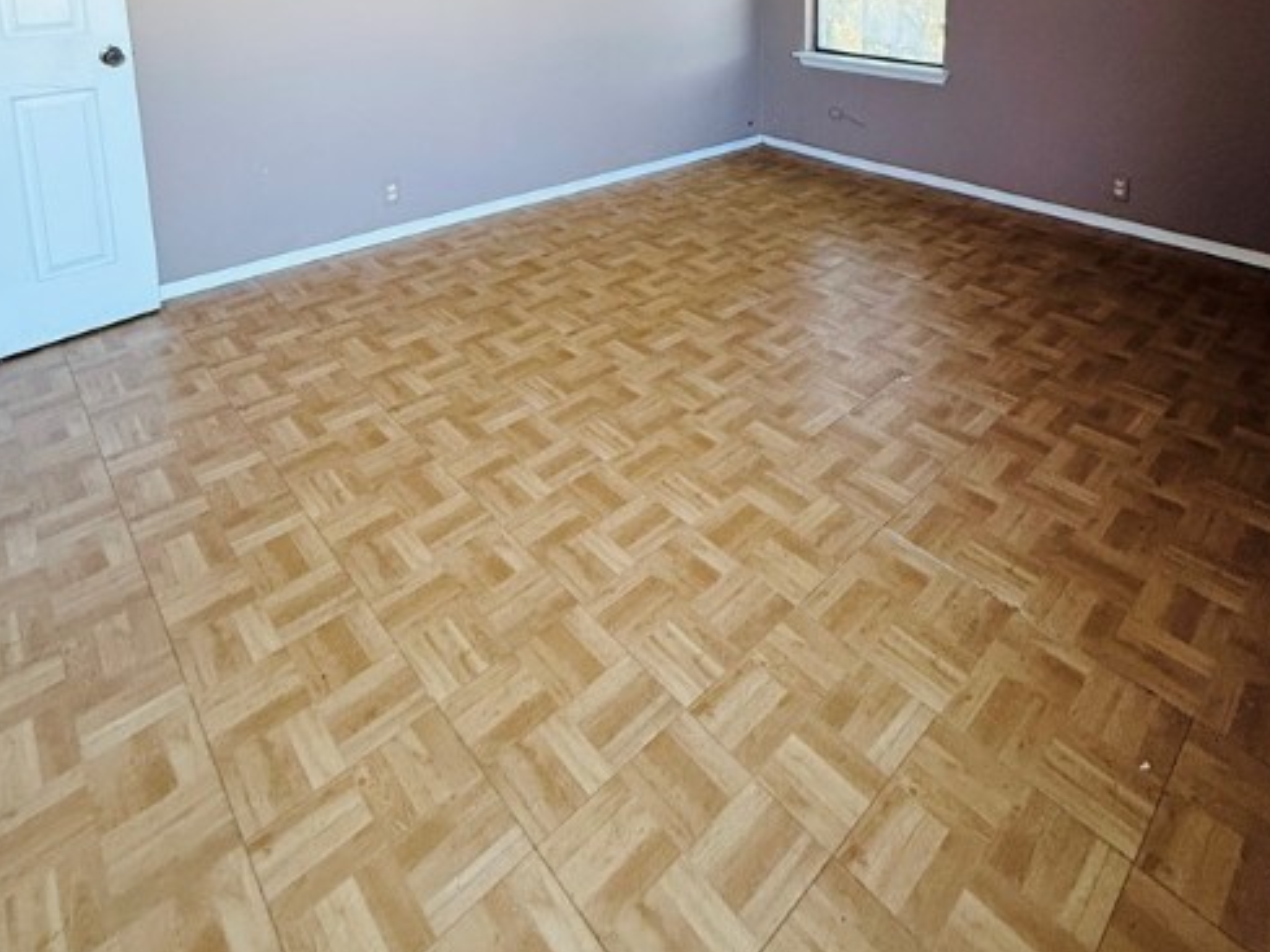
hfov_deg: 76.3
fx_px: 807
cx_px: 683
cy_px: 60
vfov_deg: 52.1
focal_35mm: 22
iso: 400
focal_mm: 2.22
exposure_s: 1/60
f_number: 2.2
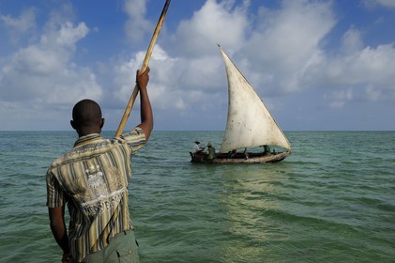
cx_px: 198
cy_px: 132
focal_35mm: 31
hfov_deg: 60.3
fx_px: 340
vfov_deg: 42.3
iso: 200
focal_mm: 31
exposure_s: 1/250
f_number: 14
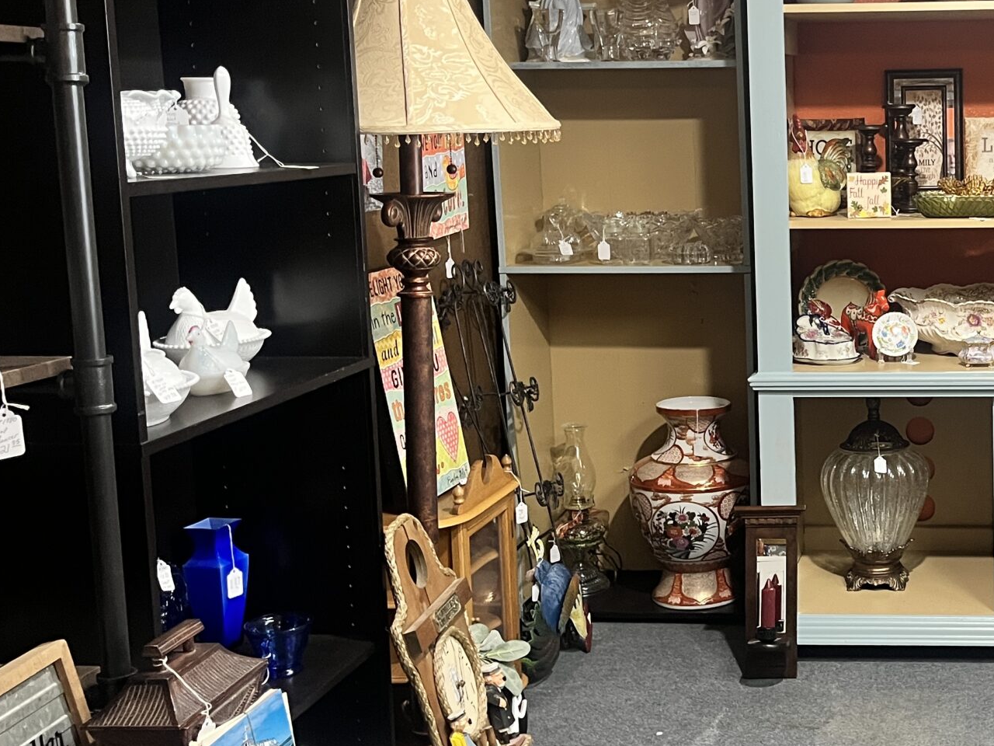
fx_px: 1493
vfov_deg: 28.0
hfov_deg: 34.4
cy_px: 308
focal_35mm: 52
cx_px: 924
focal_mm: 5.1
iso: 320
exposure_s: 1/60
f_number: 1.6
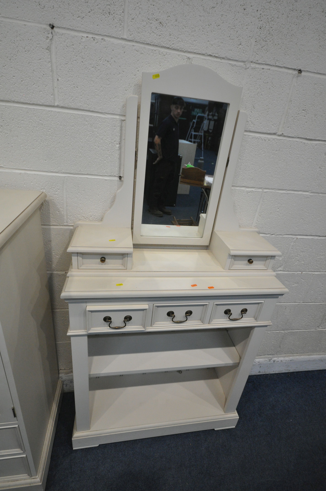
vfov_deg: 85.5
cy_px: 246
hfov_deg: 63.1
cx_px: 163
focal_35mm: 20
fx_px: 266
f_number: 5.6
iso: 1250
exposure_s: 1/125
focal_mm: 13
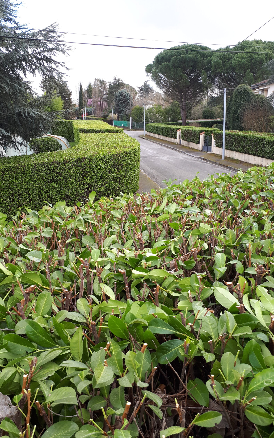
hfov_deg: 43.1
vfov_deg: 64.6
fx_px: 346
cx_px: 142
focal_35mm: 29
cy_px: 220
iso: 40
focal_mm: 3.6
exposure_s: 1/221
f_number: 1.9
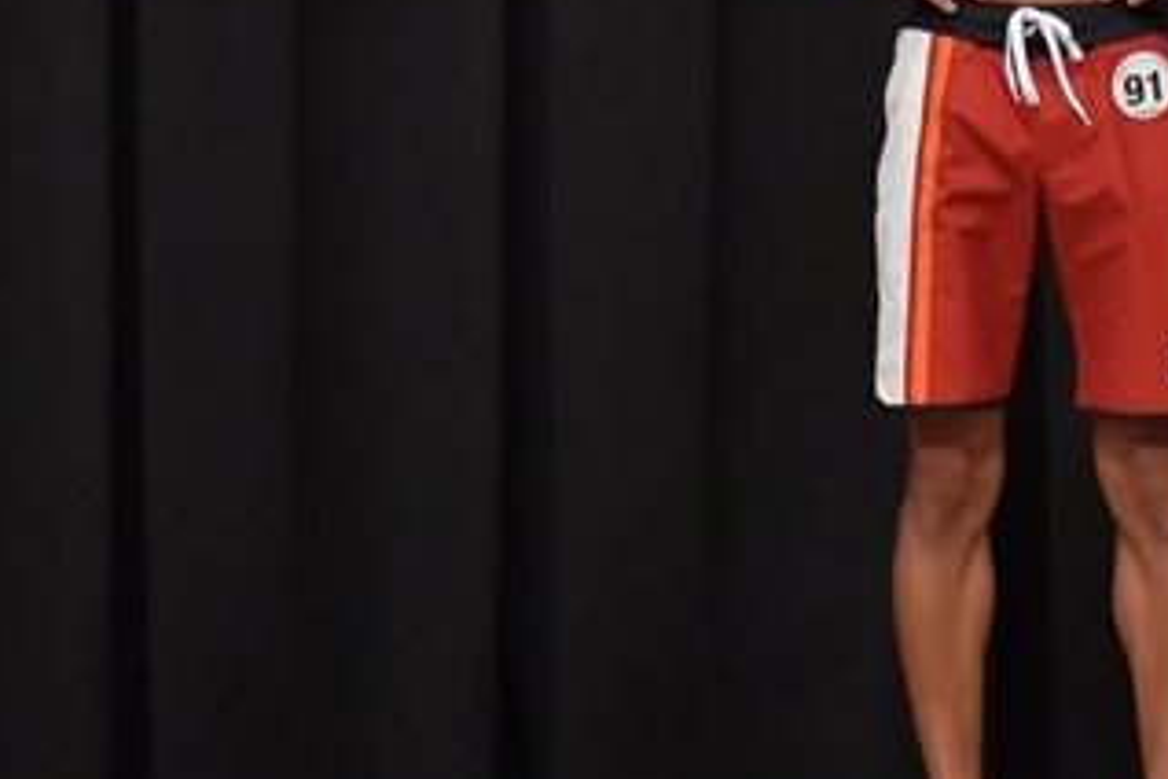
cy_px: 250
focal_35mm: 585
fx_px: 18979
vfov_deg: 2.4
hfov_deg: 3.5
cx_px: 935
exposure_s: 1/400
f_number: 5.6
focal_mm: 160
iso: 6400
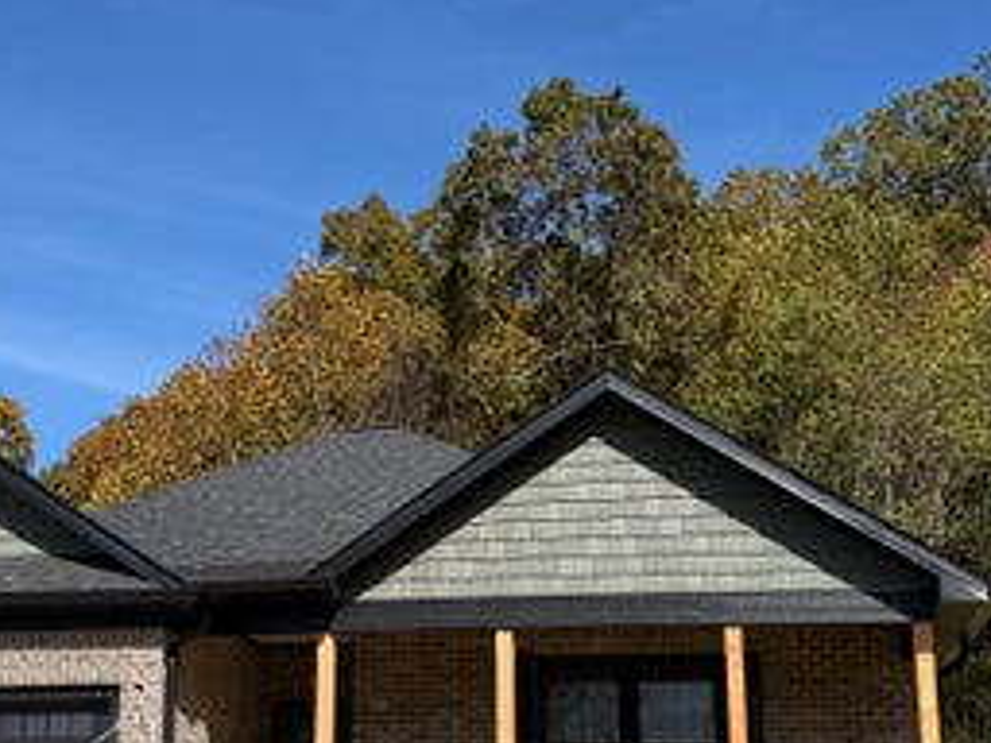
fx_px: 1718
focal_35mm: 60
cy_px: 511
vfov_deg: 24.3
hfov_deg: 31.9
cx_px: 321
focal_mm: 6.76
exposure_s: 1/4405
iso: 80
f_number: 1.78
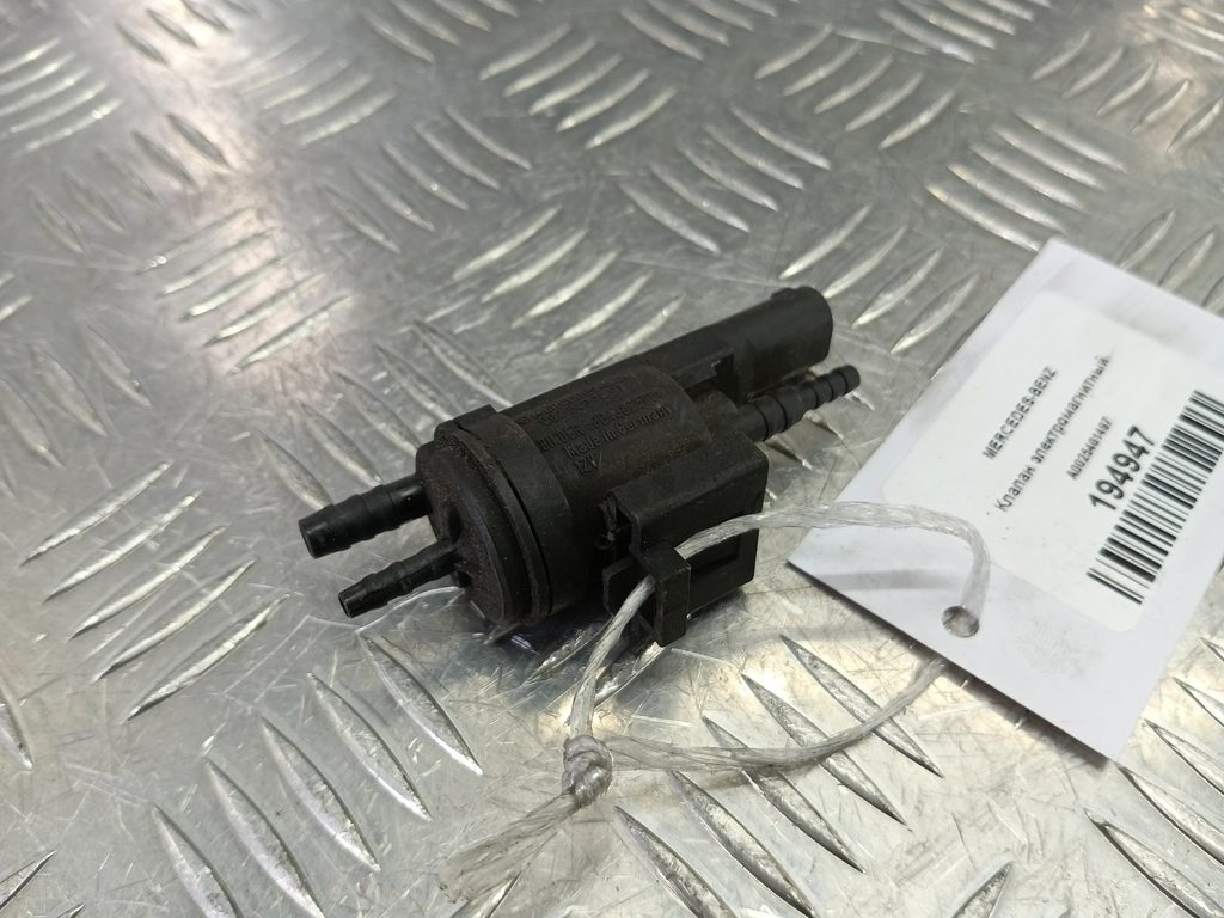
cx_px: 612
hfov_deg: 73.9
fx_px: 813
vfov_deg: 58.9
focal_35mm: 23
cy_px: 459
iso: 121
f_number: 1.6
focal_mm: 4.11
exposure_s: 1/50
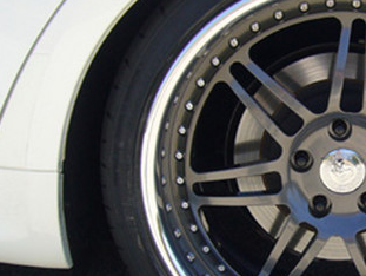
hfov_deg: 25.3
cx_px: 346
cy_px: 157
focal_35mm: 74
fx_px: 783
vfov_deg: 19.9
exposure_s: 1/125
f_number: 5.7
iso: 80
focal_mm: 6
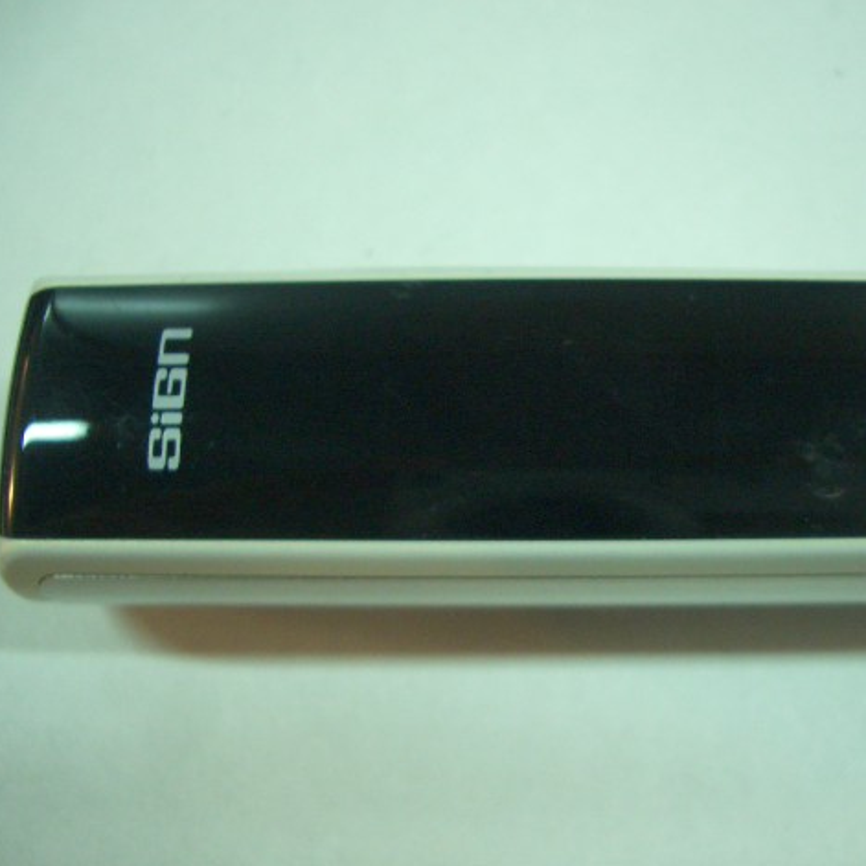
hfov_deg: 39.7
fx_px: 1189
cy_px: 439
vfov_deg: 40.0
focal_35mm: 42
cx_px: 546
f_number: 2.6
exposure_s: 1/60
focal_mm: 5.8
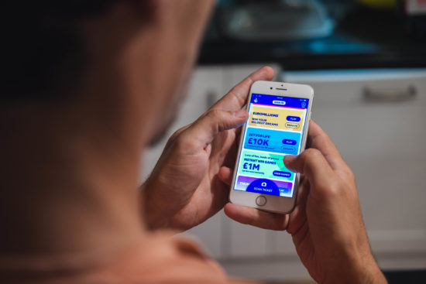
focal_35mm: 53
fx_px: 627
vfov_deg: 25.5
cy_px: 142
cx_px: 213
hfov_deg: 37.5
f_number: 2
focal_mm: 35
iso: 640
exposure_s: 1/60
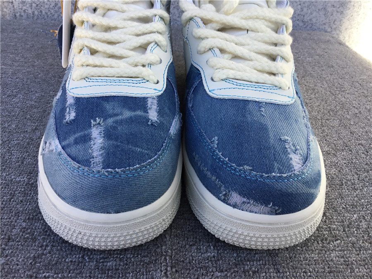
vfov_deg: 45.4
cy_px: 140
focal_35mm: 31
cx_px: 186
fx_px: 333
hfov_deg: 58.4
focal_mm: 3.3
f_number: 2.4
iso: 25
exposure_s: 1/312
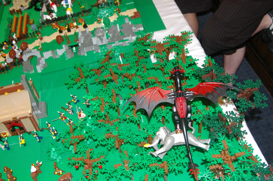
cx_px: 136
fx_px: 318
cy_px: 90
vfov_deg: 31.8
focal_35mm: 42
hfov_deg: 46.4
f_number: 5.6
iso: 800
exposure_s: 1/45
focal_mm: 28
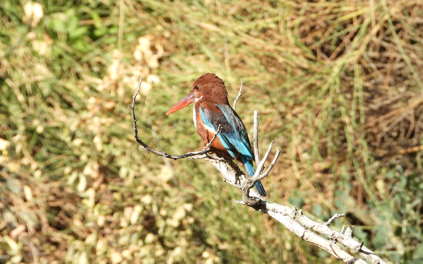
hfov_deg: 2.4
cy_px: 108
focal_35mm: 879
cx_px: 204
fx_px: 10133
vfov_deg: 1.5
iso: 250
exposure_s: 1/500
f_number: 5.6
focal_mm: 144
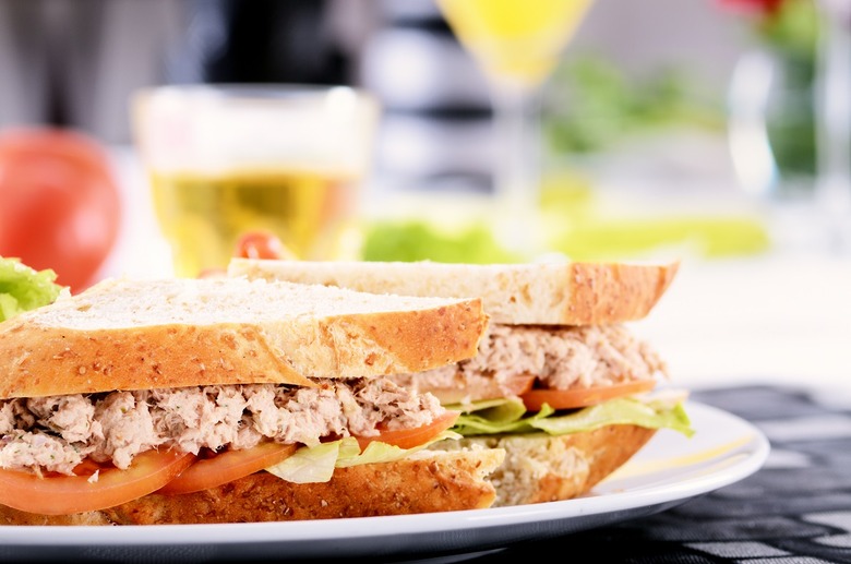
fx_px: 3716
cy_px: 282
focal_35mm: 158
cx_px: 426
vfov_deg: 8.7
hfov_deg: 13.1
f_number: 6.3
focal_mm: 105
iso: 100
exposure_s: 1/250
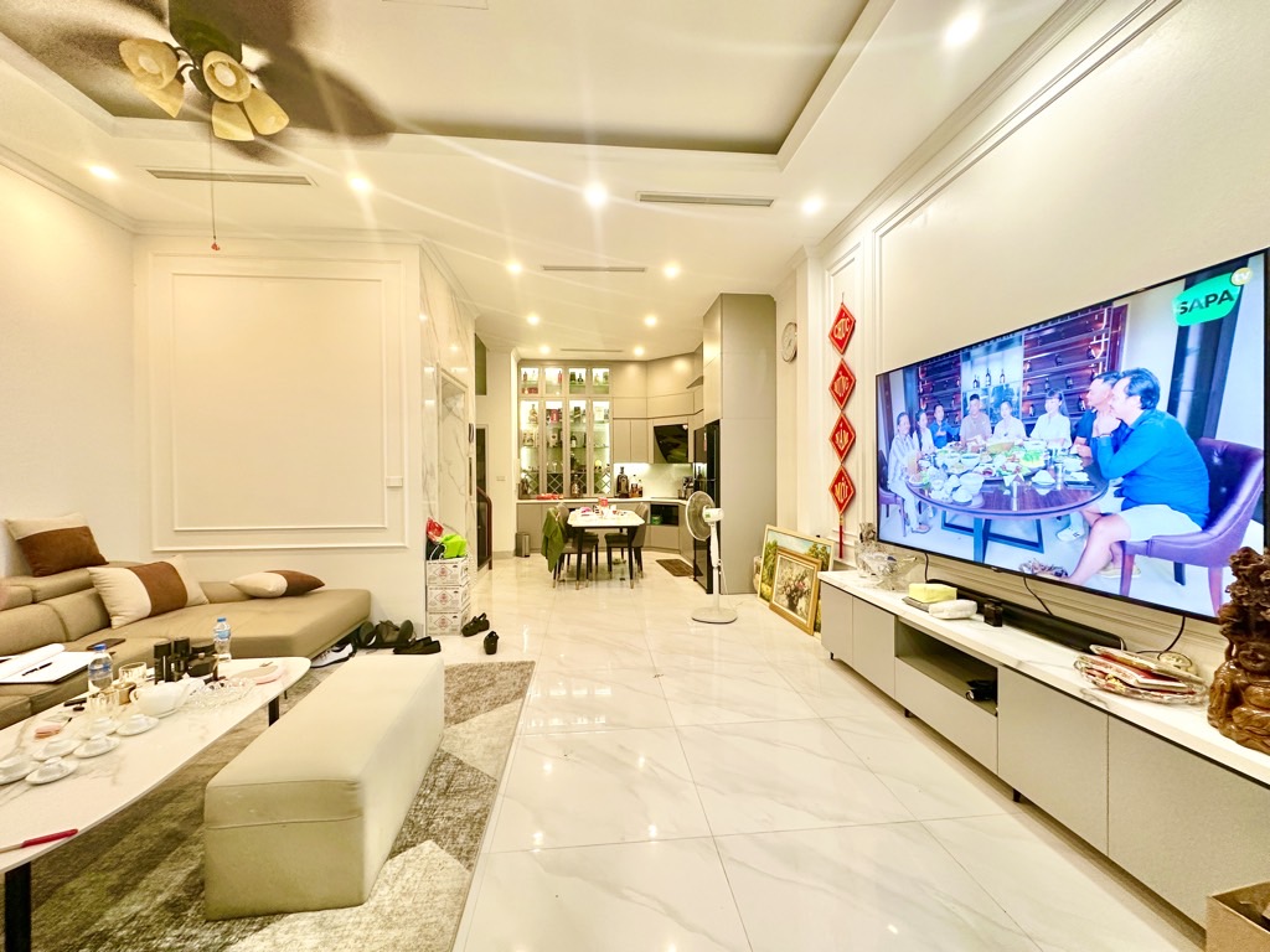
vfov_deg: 85.7
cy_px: 476
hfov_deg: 102.1
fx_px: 514
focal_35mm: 14
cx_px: 635
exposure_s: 1/50
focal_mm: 2.22
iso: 200
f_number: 2.2
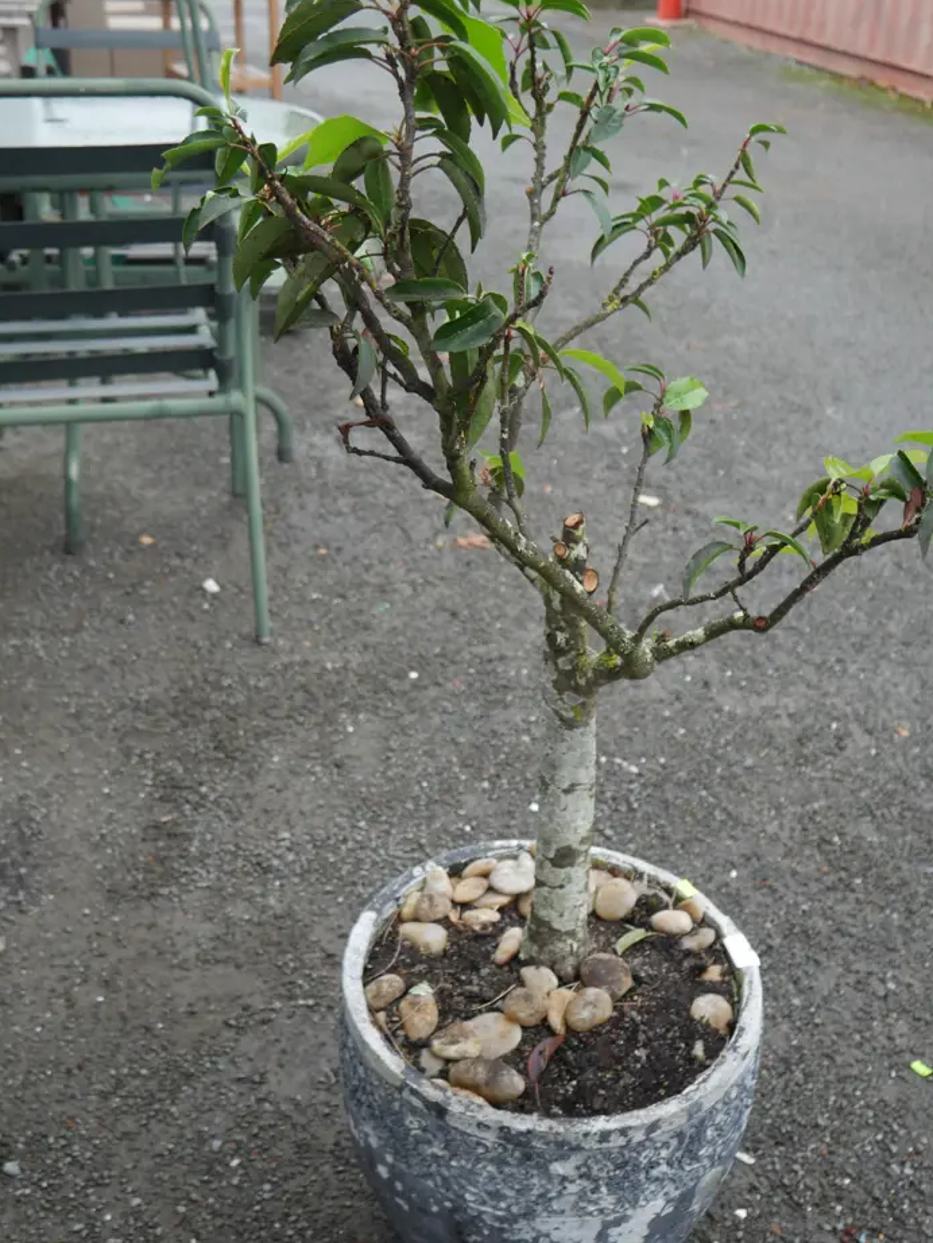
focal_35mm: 40
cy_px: 554
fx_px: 1437
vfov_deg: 46.7
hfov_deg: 36.0
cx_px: 485
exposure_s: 1/125
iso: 200
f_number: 4
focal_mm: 18
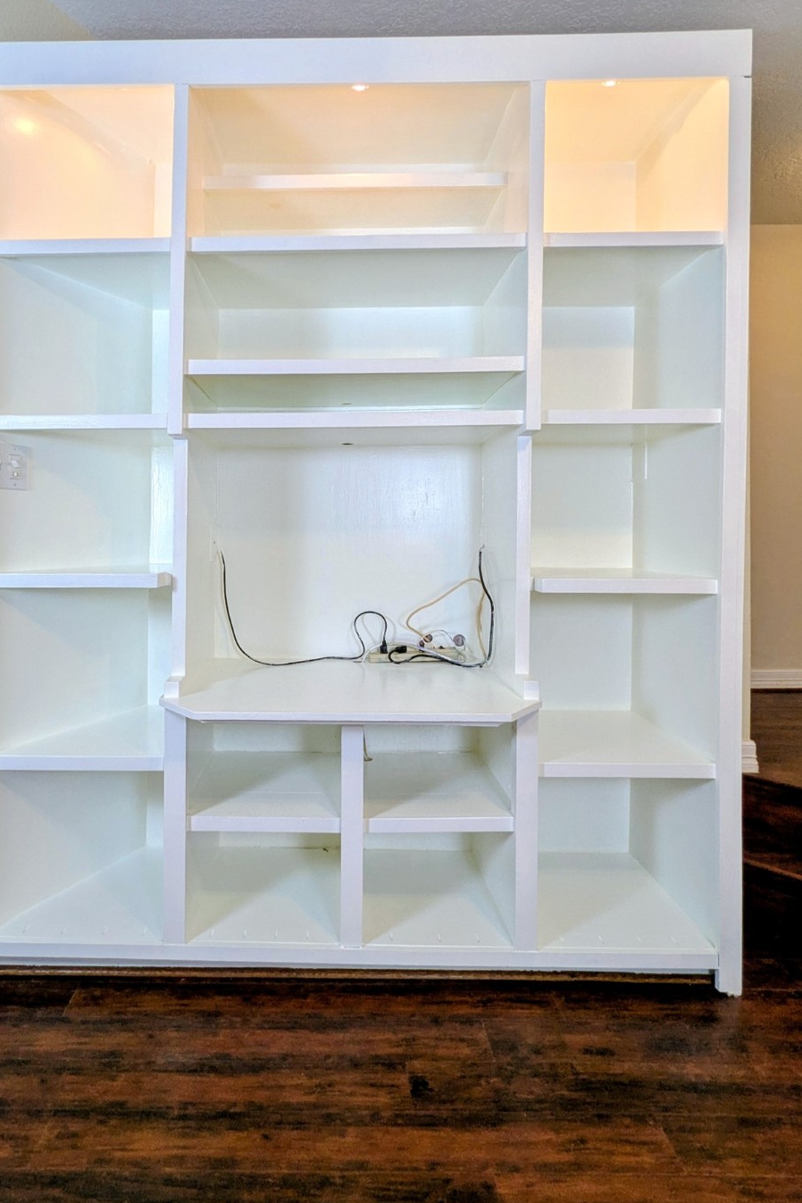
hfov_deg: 64.1
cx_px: 327
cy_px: 538
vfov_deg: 86.6
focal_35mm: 19
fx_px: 635
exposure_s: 1/30
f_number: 2.2
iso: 53
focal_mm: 2.35
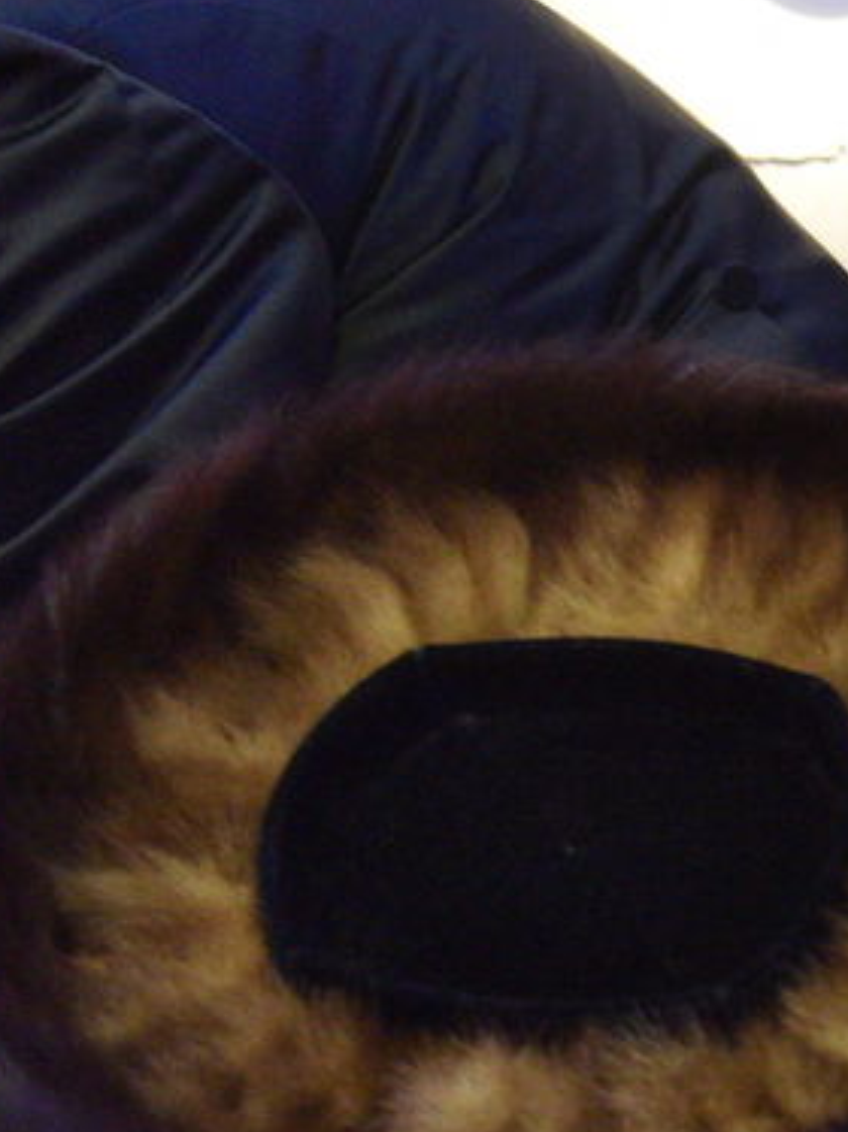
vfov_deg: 18.1
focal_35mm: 108
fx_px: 3532
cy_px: 879
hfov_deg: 11.7
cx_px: 1884
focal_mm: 30
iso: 4000
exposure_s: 1/125
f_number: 4.5
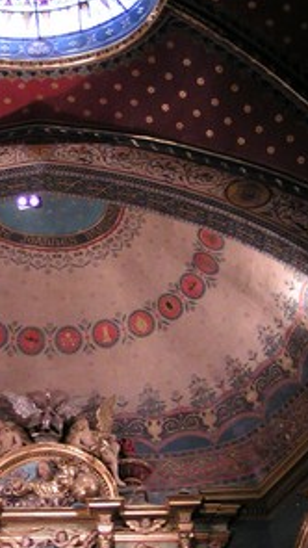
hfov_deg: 14.0
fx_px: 1248
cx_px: 39
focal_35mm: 86
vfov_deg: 24.7
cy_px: 317
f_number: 2.8
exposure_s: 1/10
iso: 200
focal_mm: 5.8
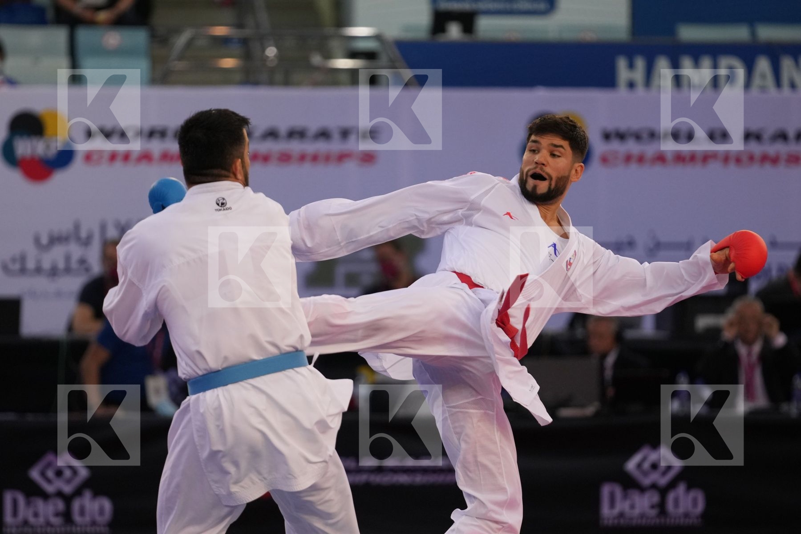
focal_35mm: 300
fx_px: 6674
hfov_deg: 6.9
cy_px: 267
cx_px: 400
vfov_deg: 4.6
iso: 1250
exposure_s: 1/1000
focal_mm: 200
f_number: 2.8
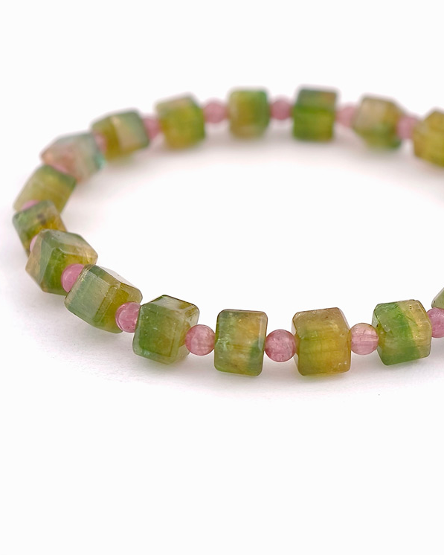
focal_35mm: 142
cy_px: 229
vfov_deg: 13.6
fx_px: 2332
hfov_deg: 10.9
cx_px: 288
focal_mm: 22.48
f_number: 2.67
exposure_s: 1/161
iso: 125
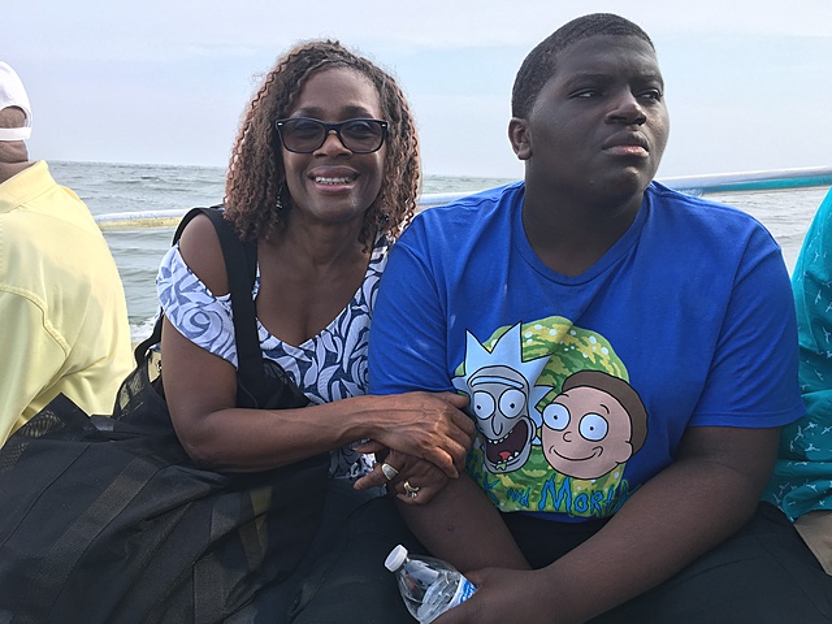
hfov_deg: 61.7
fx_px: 697
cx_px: 416
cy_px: 312
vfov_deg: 48.2
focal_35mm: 29
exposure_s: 1/450
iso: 25
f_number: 2.2
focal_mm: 4.15
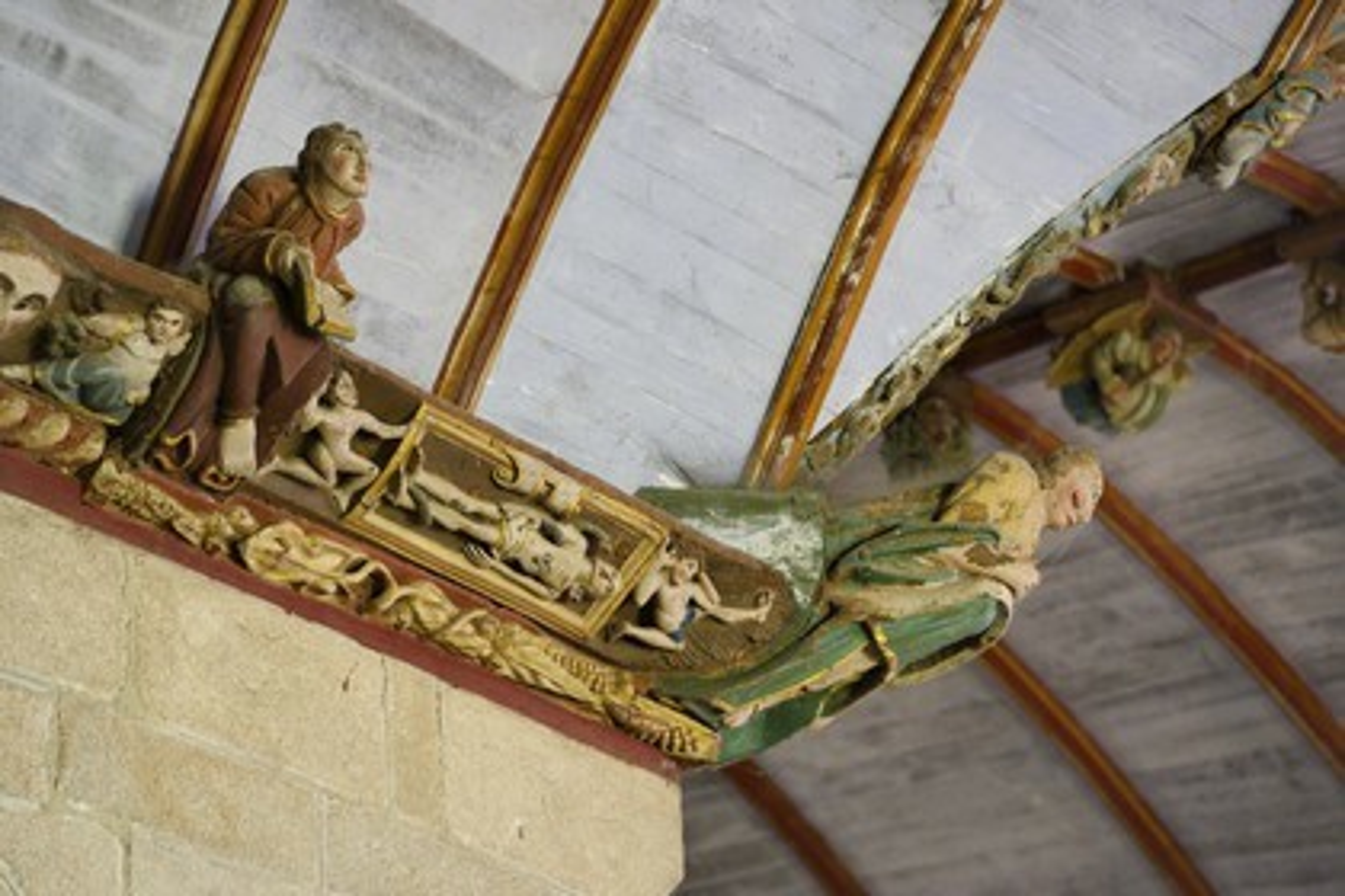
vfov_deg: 6.9
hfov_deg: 10.3
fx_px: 7472
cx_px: 672
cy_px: 448
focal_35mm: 200
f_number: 4.5
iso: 1600
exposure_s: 1/40
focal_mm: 200
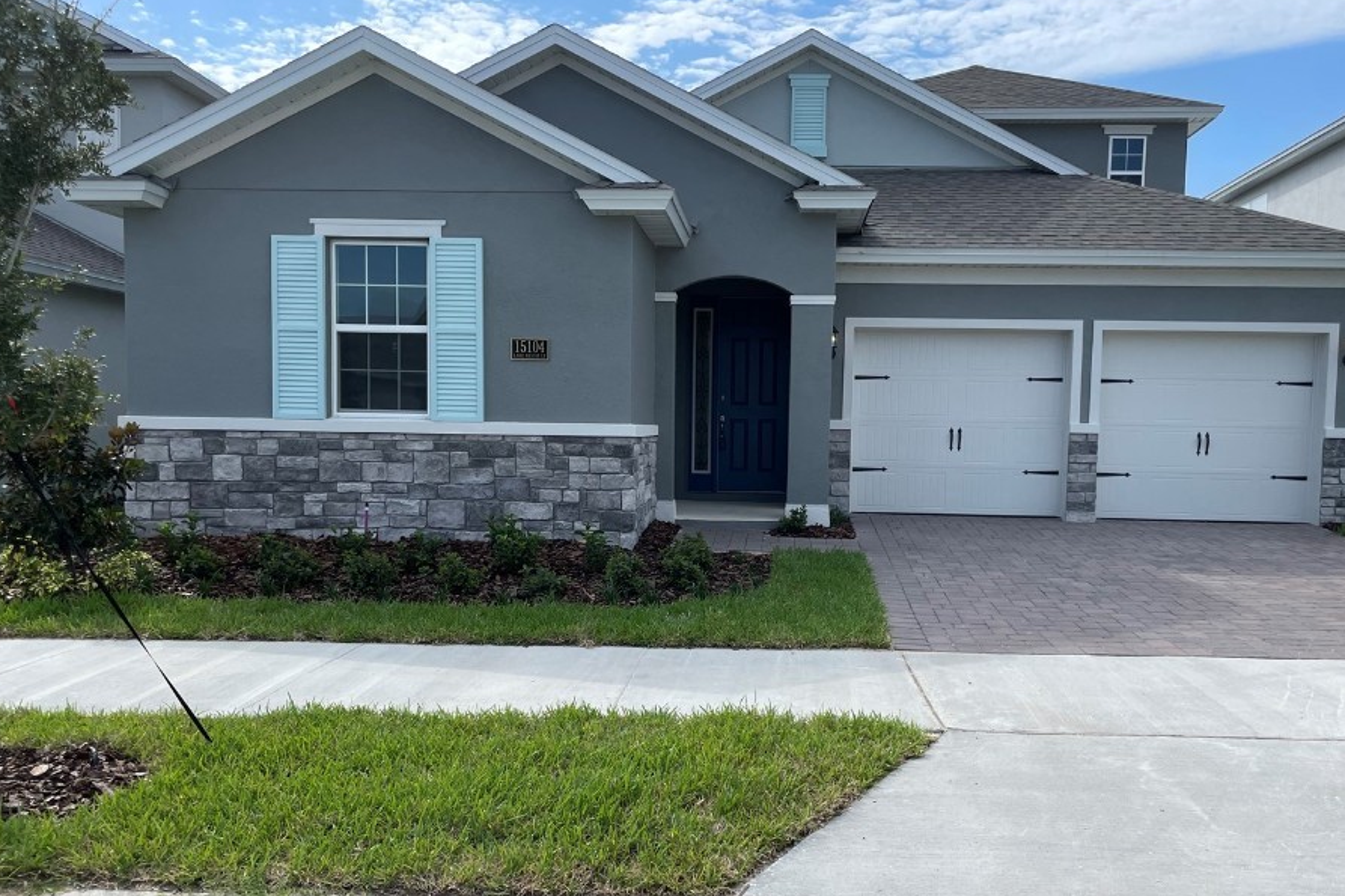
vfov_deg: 42.2
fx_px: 1158
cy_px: 517
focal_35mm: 31
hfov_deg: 60.2
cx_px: 723
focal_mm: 4.2
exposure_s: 1/3300
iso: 32
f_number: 1.6
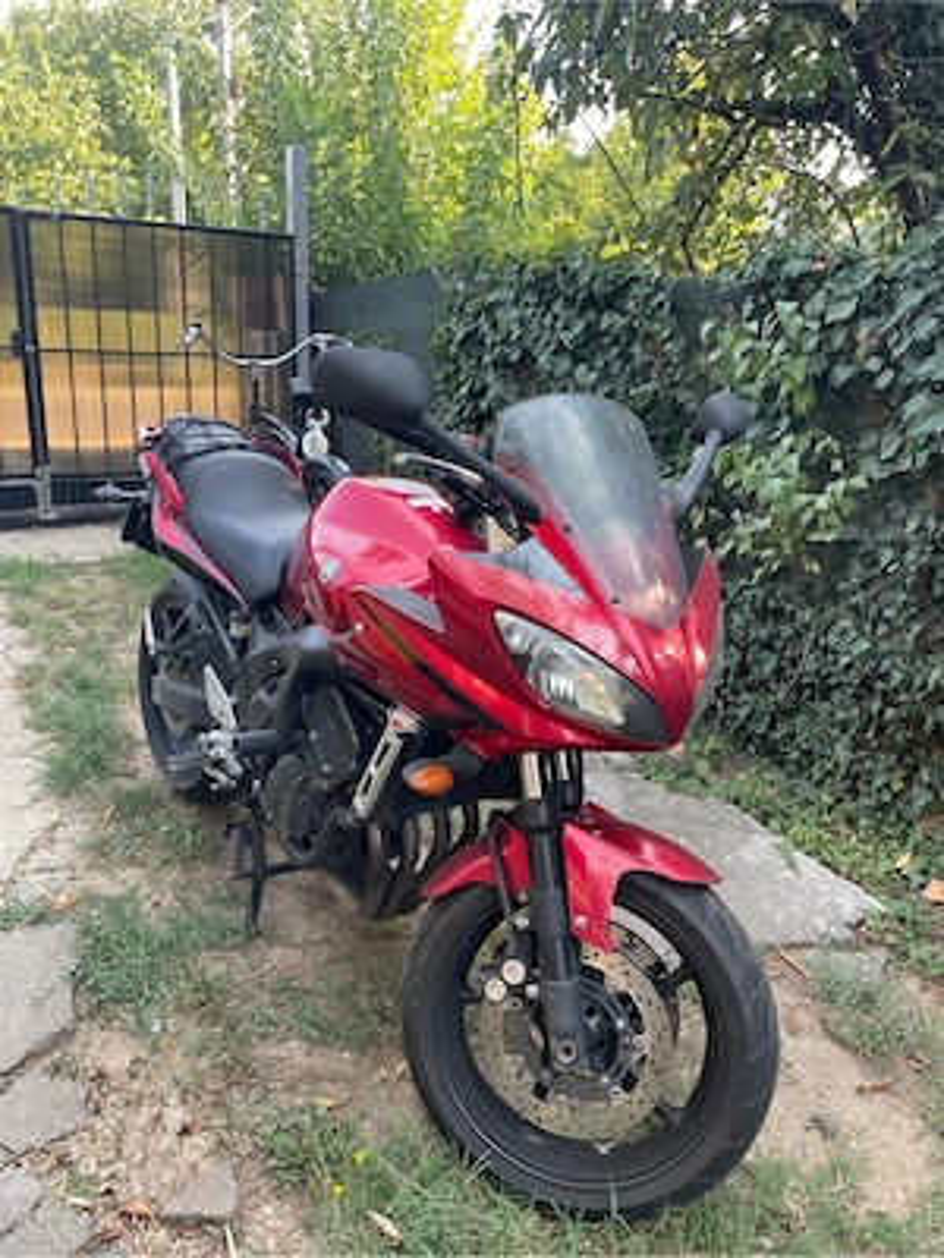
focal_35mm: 26
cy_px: 629
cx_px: 472
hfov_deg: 53.1
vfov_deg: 67.3
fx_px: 945
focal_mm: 4.2
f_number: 1.6
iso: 50
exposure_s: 1/121
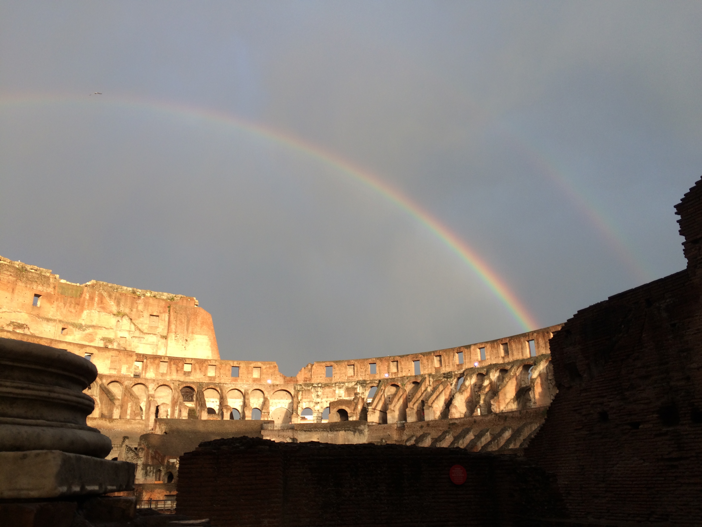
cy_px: 264
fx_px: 588
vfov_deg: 48.2
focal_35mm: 29
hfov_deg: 61.7
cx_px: 351
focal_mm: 4.15
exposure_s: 1/101
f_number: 2.2
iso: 32
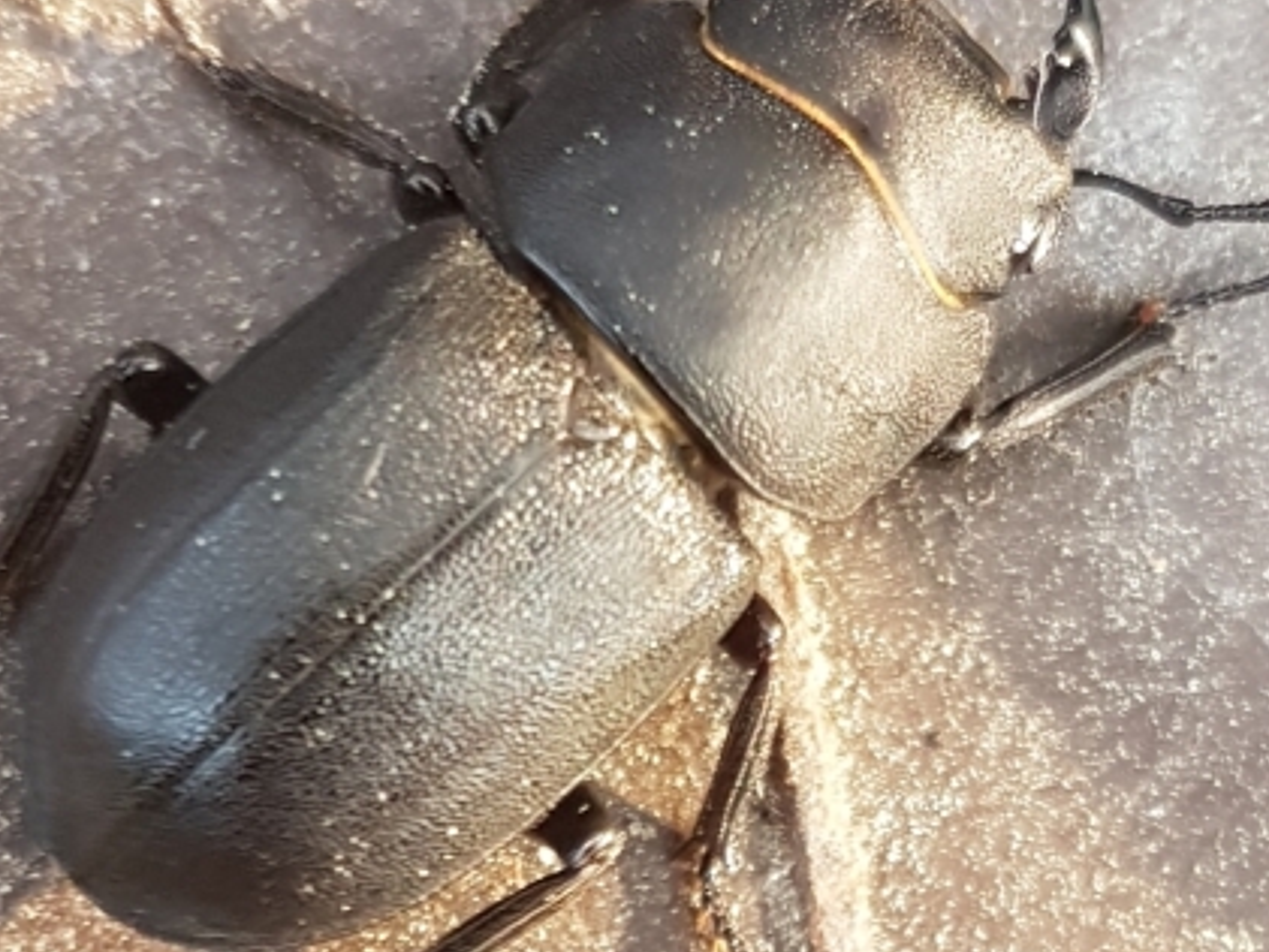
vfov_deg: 34.2
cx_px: 594
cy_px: 374
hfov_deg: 44.8
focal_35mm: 42
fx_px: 1540
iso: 125
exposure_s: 1/100
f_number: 1.7
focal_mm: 4.2
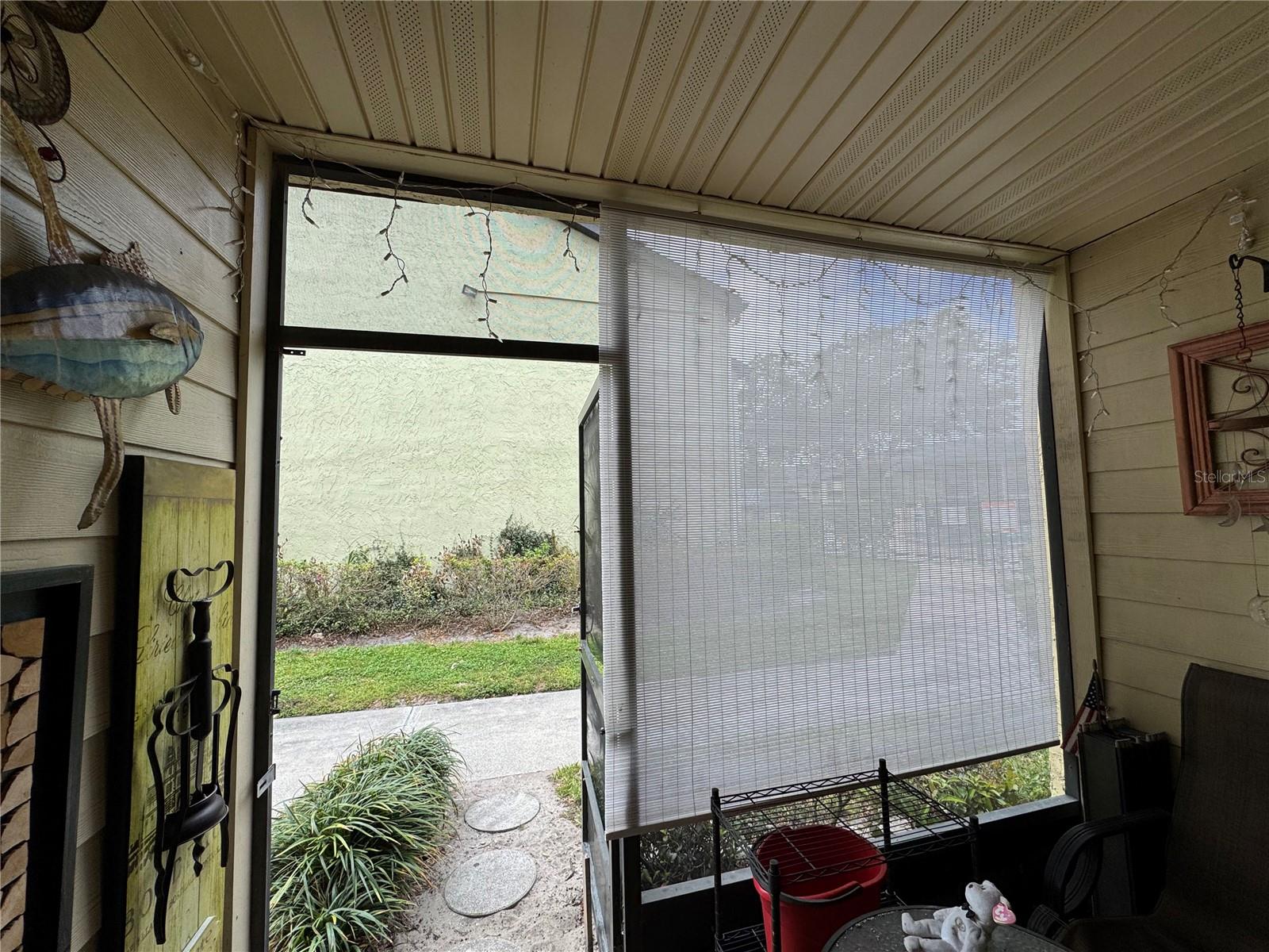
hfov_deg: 102.1
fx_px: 513
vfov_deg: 85.7
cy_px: 476
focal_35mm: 14
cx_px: 634
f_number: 2.2
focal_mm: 2.22
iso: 40
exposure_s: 1/492
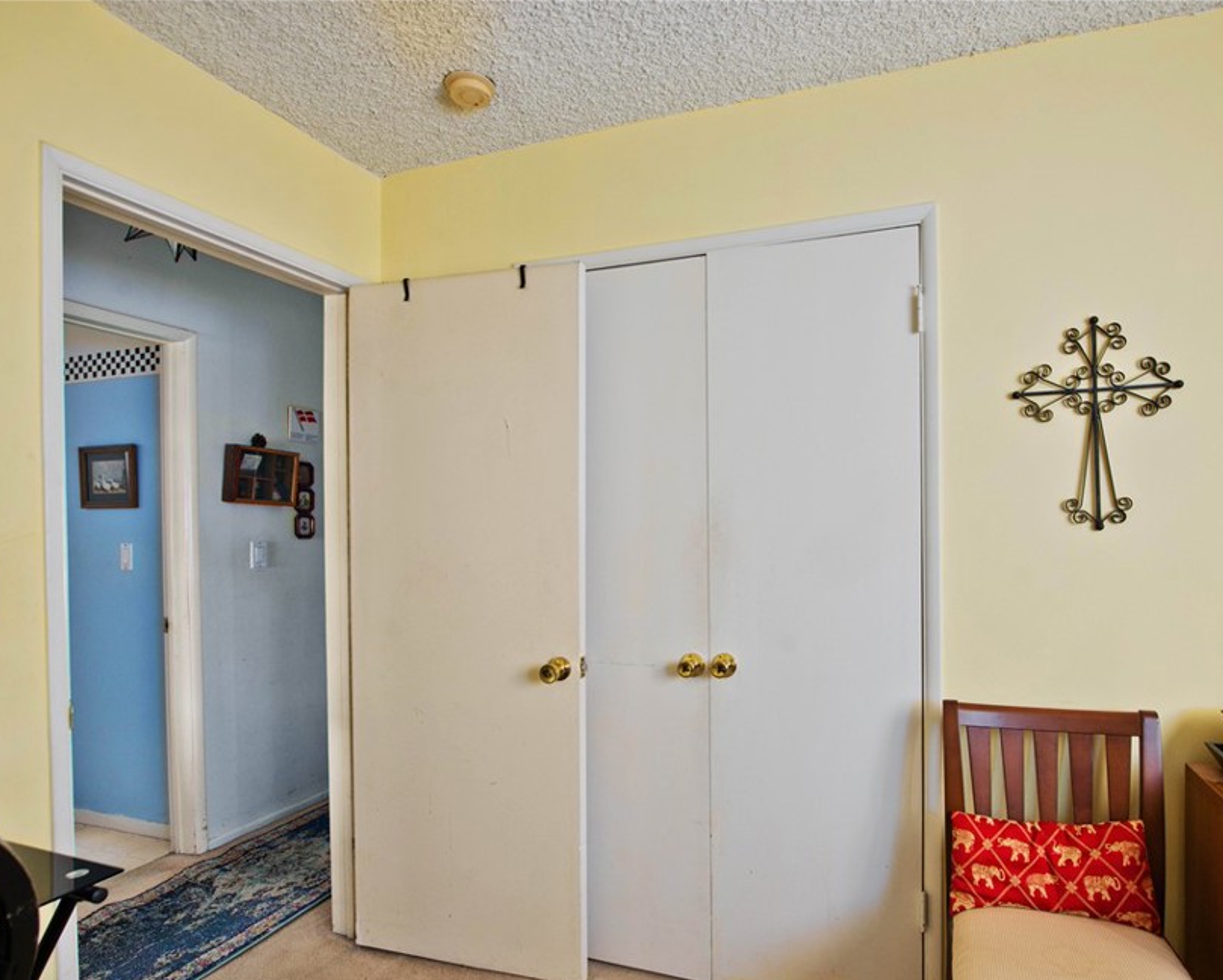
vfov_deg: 70.8
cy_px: 515
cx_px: 707
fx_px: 688
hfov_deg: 82.6
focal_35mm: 19
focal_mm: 16
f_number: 5.6
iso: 400
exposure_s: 1/125
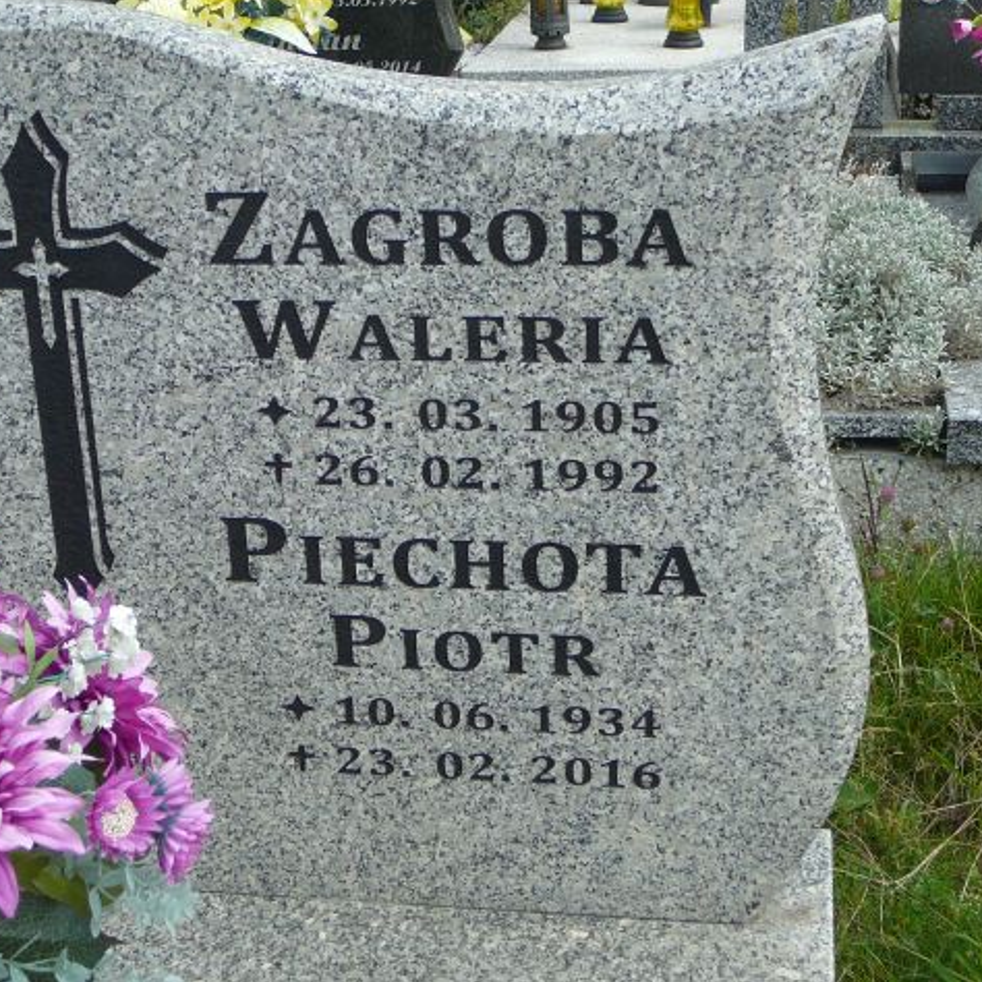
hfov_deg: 27.7
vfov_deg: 27.7
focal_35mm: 62
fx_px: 1990
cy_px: 487
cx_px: 433
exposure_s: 1/500
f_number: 3.4
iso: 80
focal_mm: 7.8
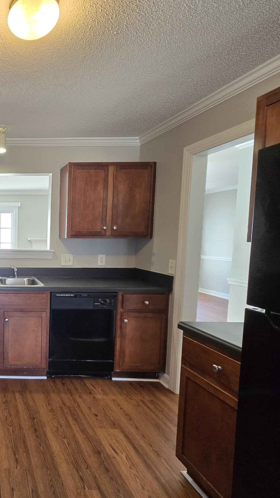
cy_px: 249
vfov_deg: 89.6
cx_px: -31
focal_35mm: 19
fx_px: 251
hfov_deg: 44.1
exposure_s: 1/60
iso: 250
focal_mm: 2.2
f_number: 2.2
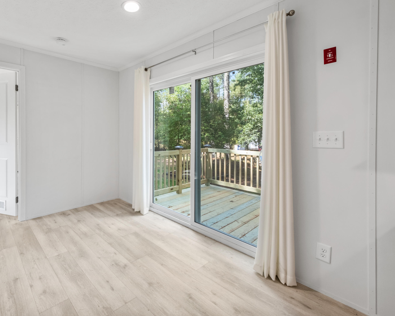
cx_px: 171
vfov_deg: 84.0
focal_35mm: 15
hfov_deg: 96.2
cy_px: 155
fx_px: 175
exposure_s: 1/10
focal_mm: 8.6
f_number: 8
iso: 500
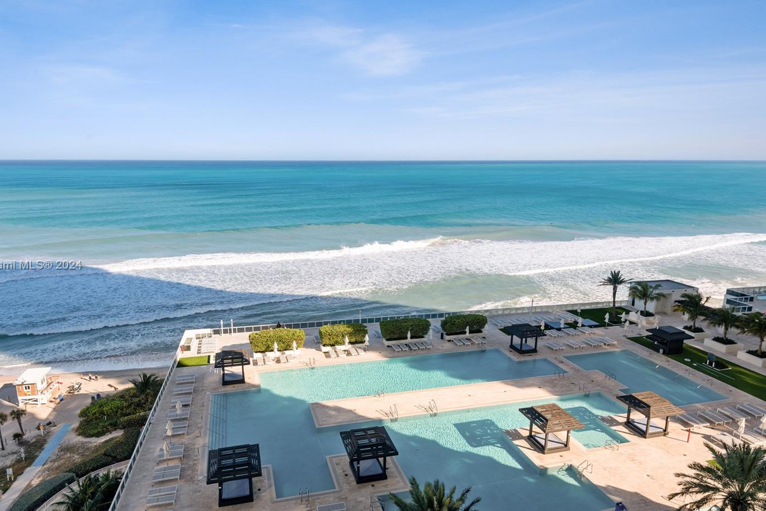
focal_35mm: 22
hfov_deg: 78.4
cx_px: 348
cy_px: 266
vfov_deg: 57.2
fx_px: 468
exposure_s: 1/500
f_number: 8
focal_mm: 19
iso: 250
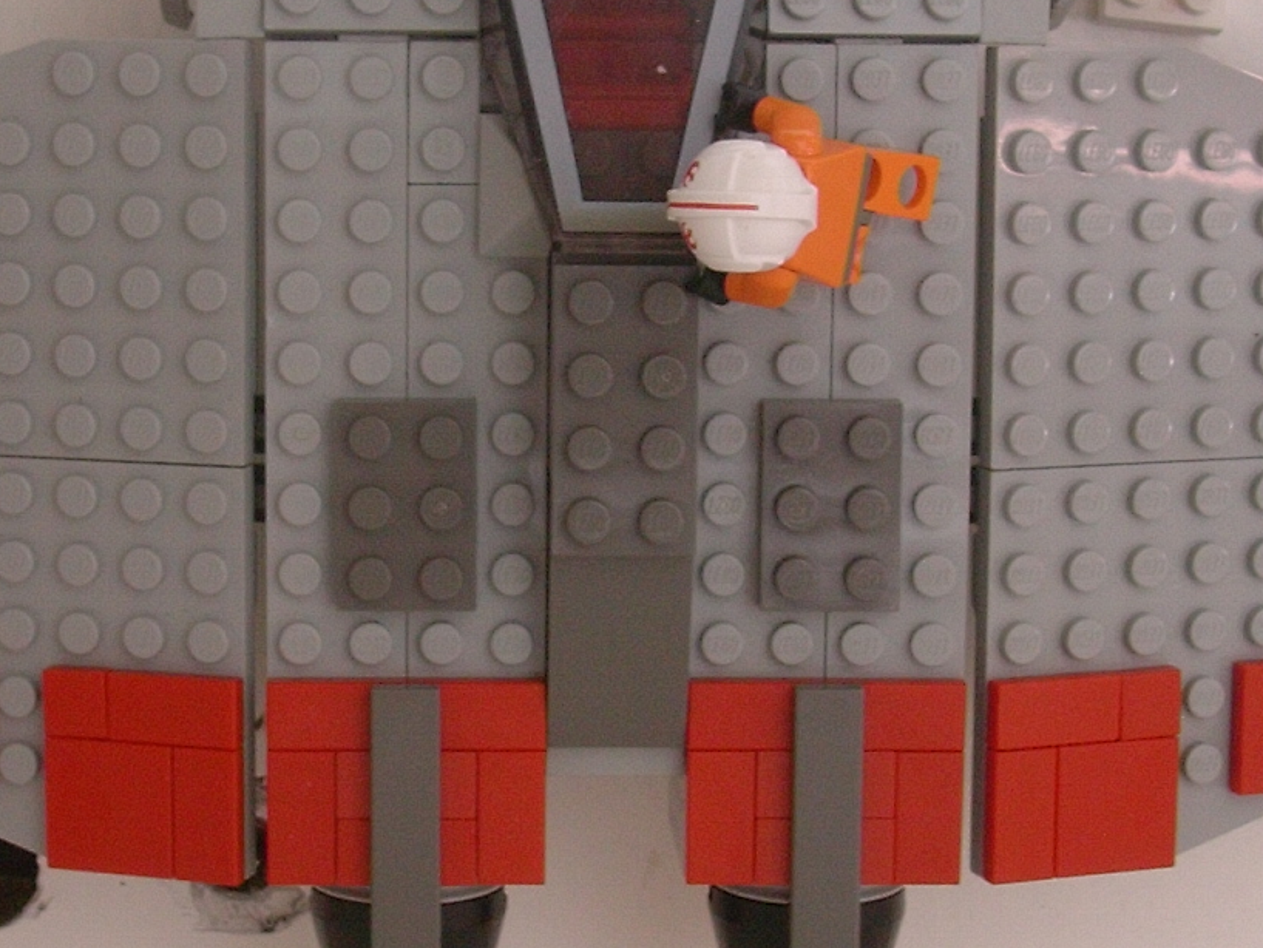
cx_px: 511
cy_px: 360
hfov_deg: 22.2
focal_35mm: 88
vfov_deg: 16.8
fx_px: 3212
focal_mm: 6.7
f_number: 2.9
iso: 70
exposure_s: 1/13.8
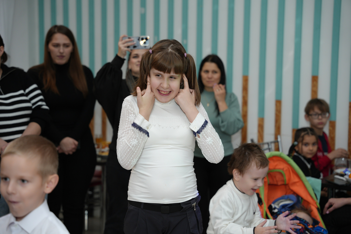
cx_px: 176
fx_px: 682
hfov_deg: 28.8
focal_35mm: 70
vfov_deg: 19.5
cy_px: 117
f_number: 2.8
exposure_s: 1/160
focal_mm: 70
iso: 640
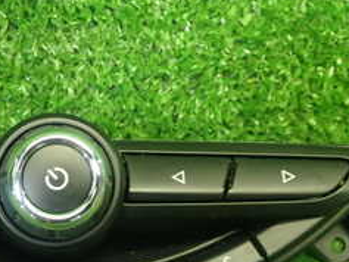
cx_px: 49
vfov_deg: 19.0
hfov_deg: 25.0
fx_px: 767
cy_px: 244
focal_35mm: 76
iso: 250
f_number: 2.3
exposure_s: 1/30
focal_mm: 5.4
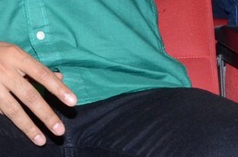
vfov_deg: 7.0
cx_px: -154
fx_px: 1260
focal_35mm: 191
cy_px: -95
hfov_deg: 10.3
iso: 1250
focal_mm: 28
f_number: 13
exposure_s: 1/125
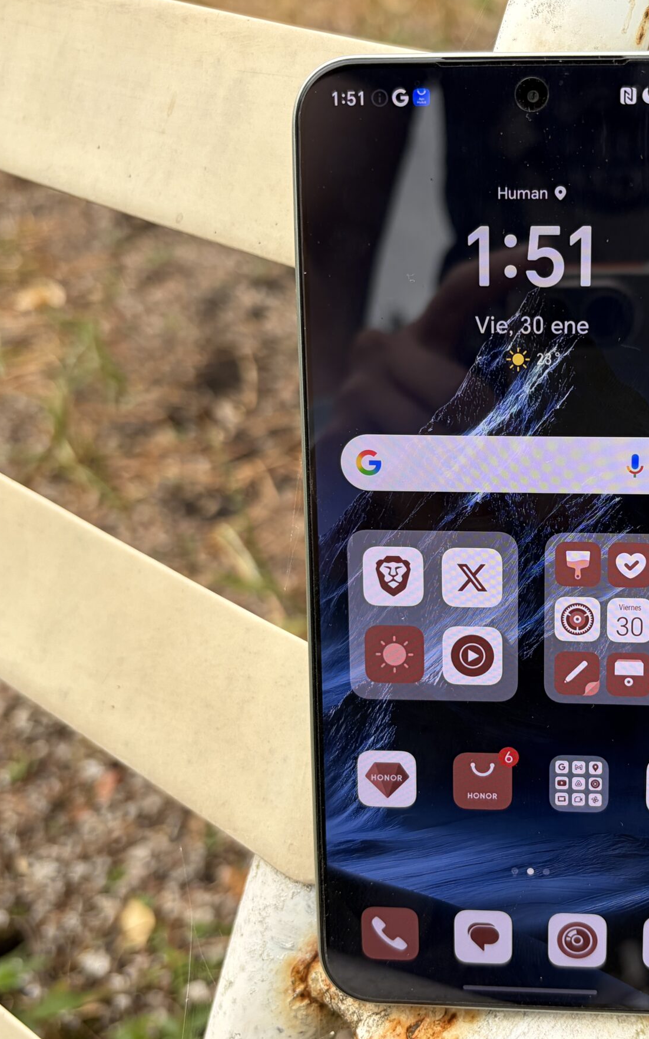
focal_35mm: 40
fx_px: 1132
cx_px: 530
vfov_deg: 49.3
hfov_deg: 31.1
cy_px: 532
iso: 50
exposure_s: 1/390
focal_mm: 5.96
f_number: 1.6
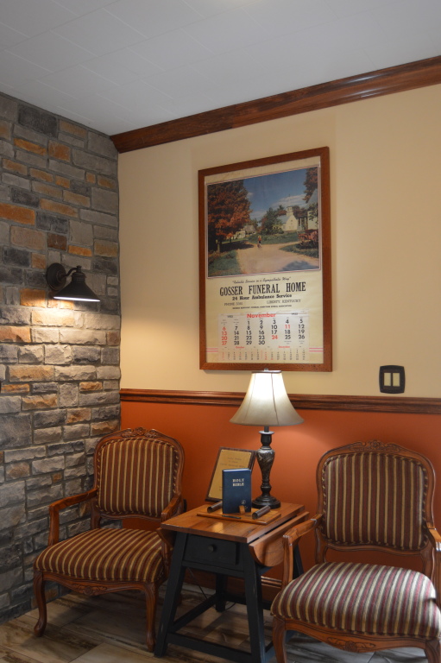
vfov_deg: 62.0
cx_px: 220
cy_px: 332
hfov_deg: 43.6
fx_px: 552
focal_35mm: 30
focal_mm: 20
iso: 720
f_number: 3.5
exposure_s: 1/60
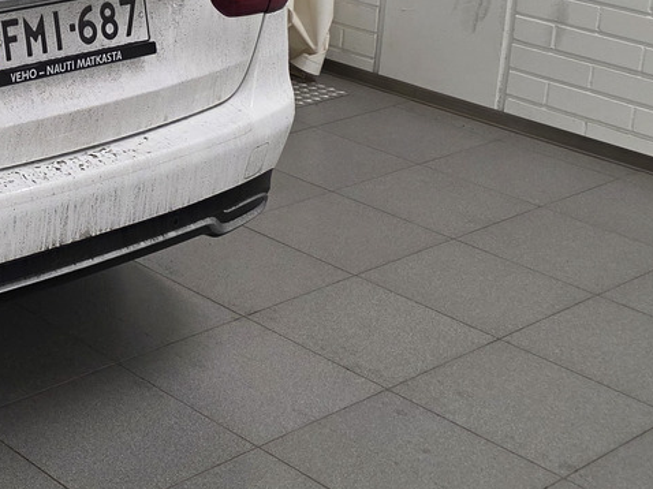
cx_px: -40
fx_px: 1452
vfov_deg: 18.7
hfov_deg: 23.9
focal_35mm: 77
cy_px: 29
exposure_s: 1/100
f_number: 1.7
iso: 200
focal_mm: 6.3
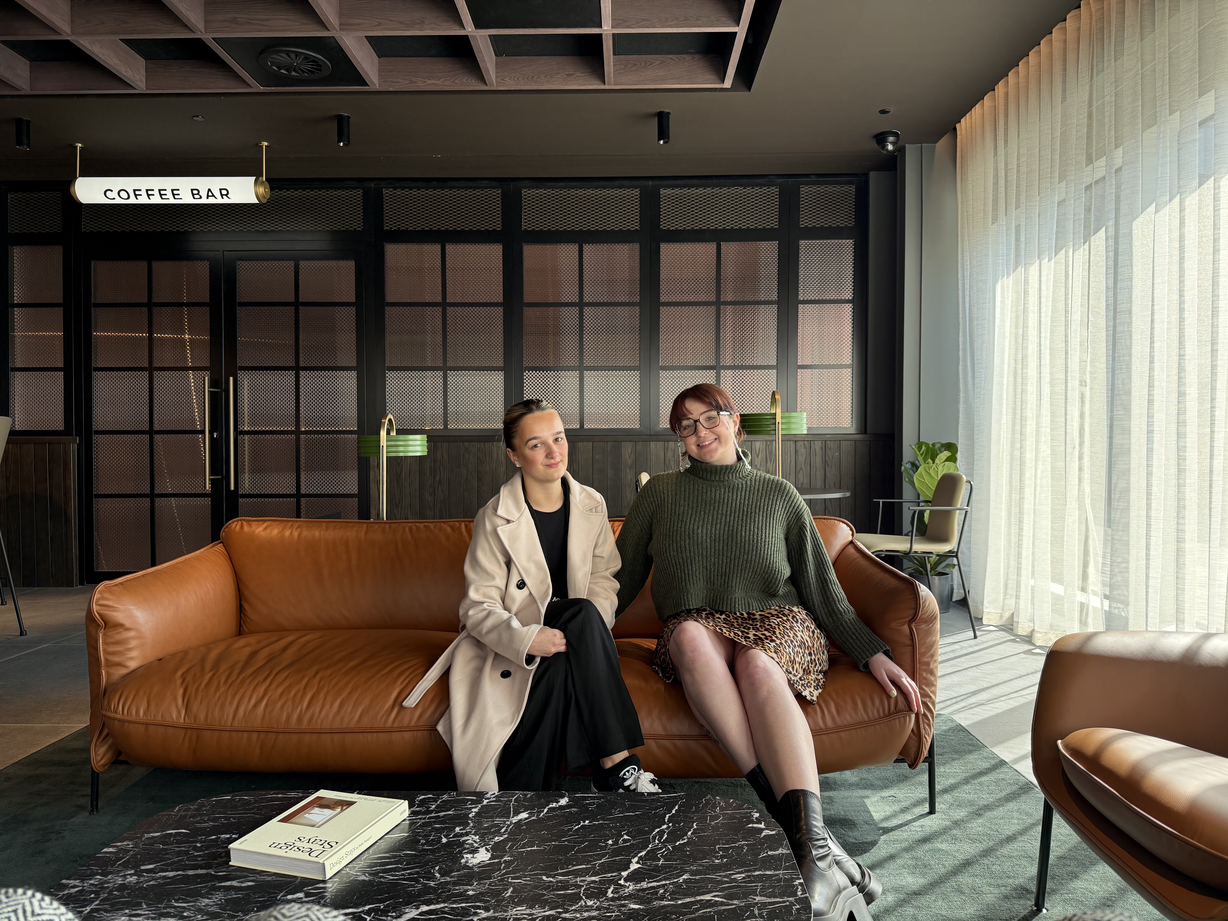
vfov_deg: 56.8
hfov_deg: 71.6
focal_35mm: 24
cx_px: 614
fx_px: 851
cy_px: 460
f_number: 1.78
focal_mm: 6.76
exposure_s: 1/240
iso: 125
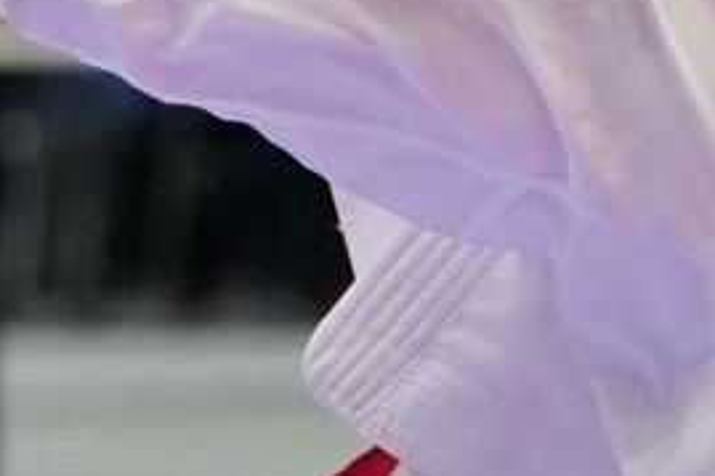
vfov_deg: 1.7
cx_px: -590
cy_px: -380
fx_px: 15700
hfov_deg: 2.6
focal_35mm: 791
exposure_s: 1/1000
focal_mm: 79
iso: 4000
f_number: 2.8
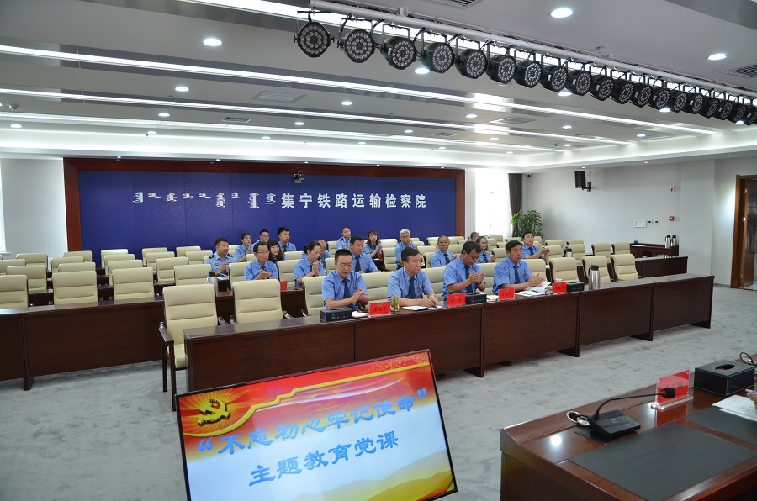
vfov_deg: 52.9
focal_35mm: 24
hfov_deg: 73.9
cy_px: 250
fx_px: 504
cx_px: 378
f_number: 4
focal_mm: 16
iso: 500
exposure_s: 1/60
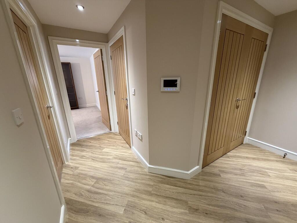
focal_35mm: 14
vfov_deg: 85.7
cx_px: 148
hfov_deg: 102.1
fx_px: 120
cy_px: 112
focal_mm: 2.22
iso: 320
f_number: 2.2
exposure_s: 1/50
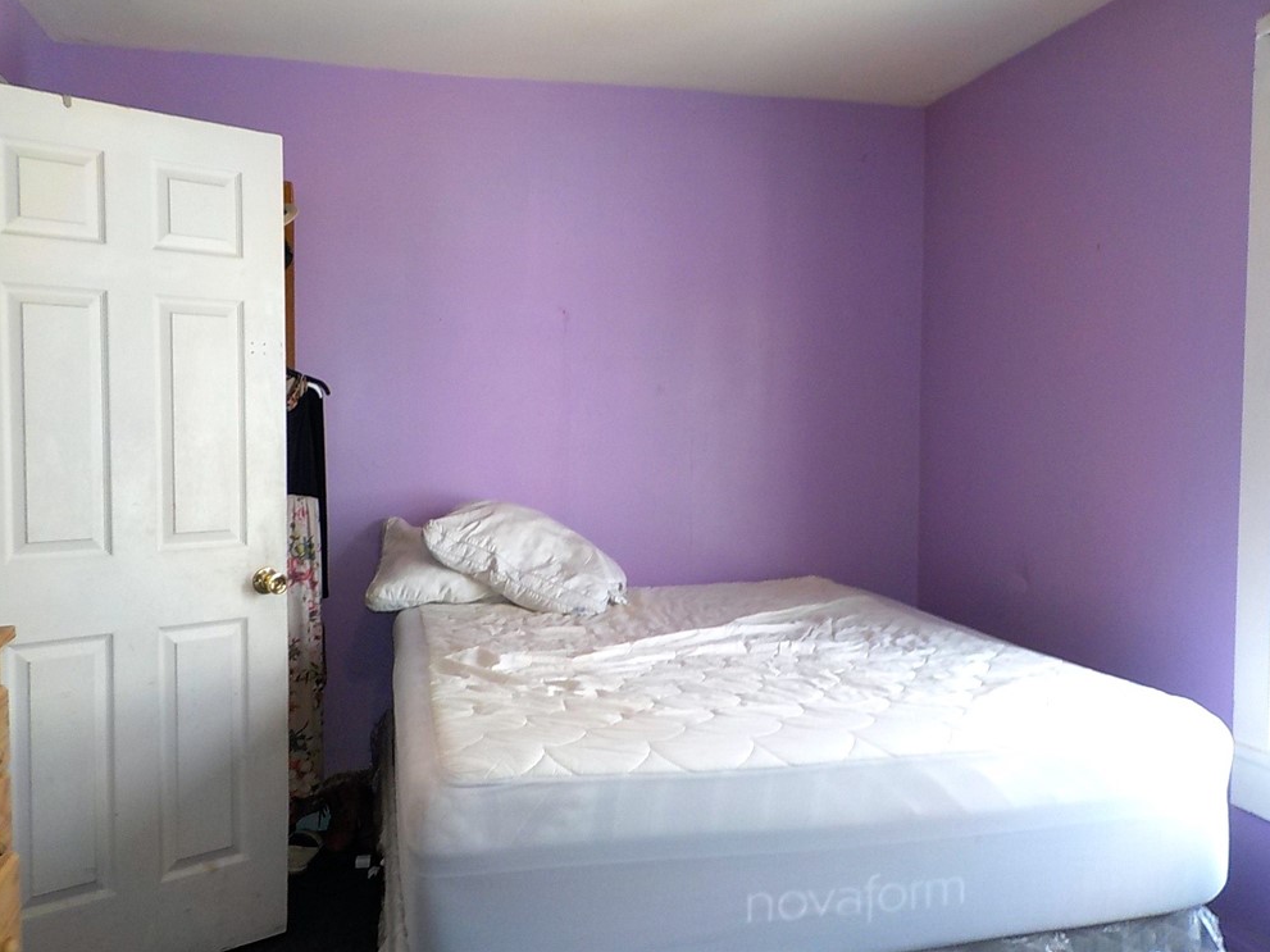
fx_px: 1137
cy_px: 461
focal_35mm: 31
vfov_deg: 45.4
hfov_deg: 58.4
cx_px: 634
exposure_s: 1/30
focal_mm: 4.1
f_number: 3.3
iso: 125
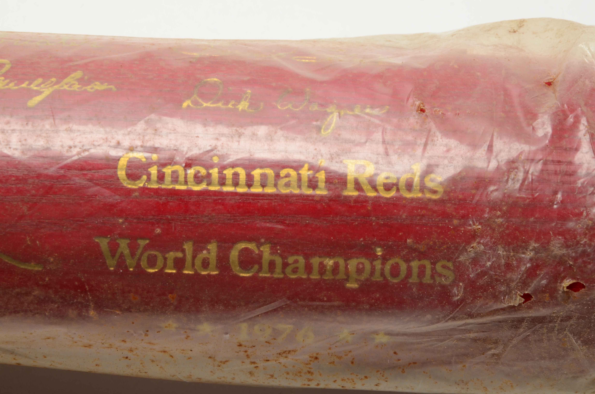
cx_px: 298
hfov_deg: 13.1
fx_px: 2598
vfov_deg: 8.7
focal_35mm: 158
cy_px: 197
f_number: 18
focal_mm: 105
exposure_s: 1/160
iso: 200
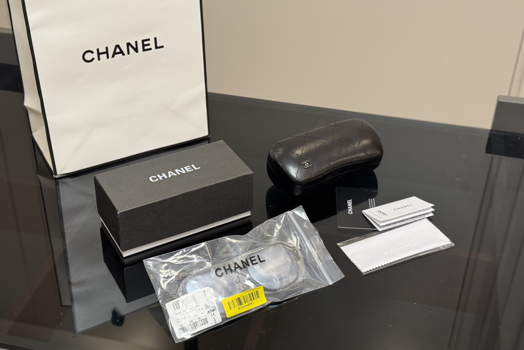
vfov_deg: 27.0
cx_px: 262
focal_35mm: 50
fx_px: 728
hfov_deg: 39.6
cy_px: 162
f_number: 1.78
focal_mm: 6.76
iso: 100
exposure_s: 1/63
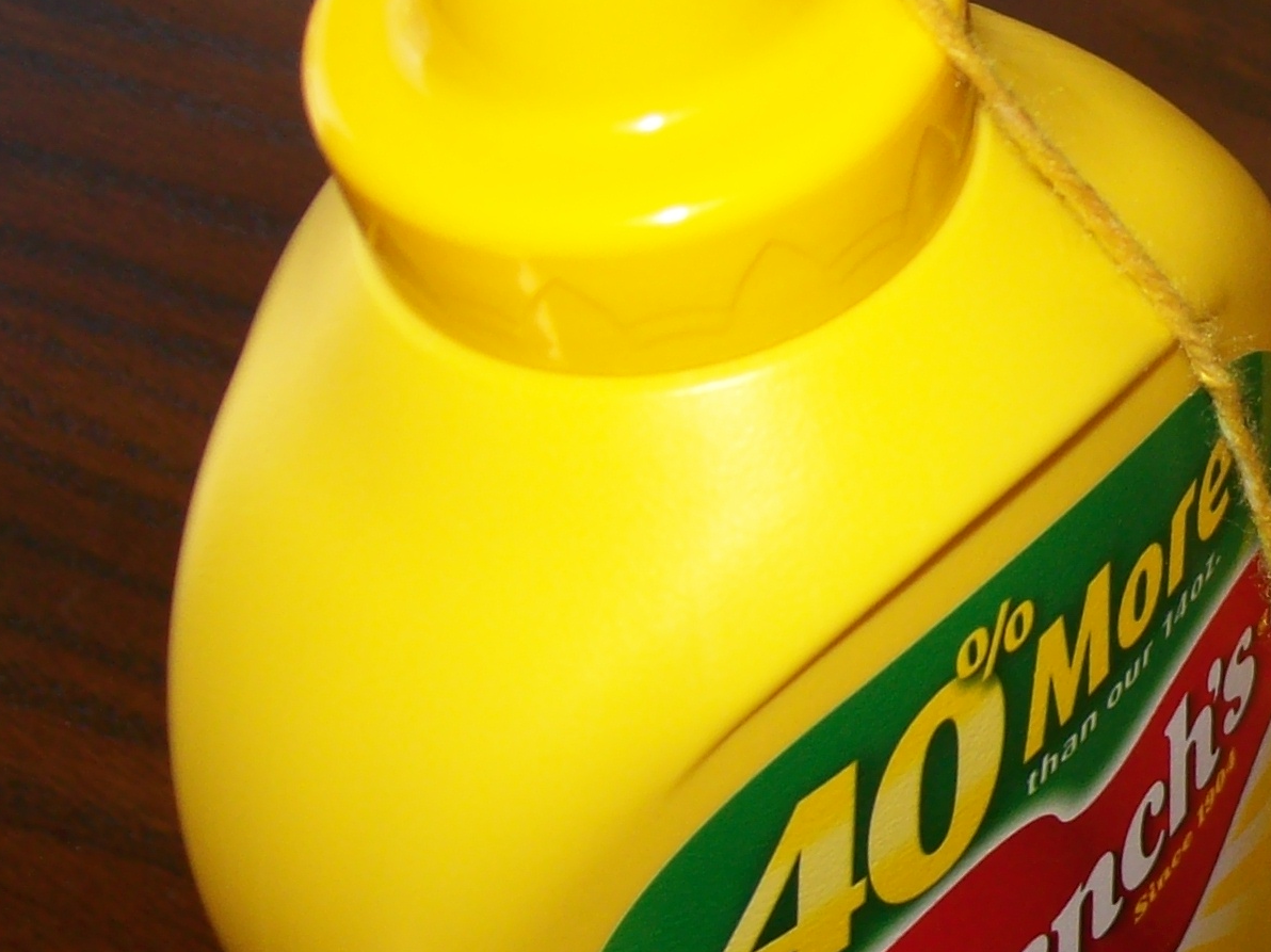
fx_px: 3156
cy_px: 675
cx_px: 1435
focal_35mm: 86
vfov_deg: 17.1
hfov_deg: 21.5
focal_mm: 6
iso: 80
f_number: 2.7
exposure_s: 1/64
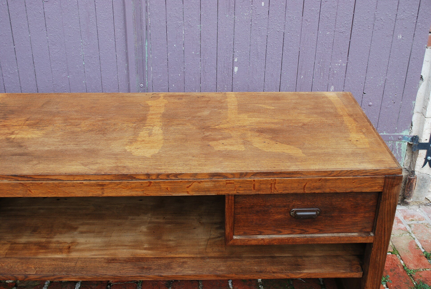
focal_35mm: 39
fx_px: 467
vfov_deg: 34.3
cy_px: 144
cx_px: 216
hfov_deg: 49.5
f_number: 5
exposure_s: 1/100
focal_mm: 26
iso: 200
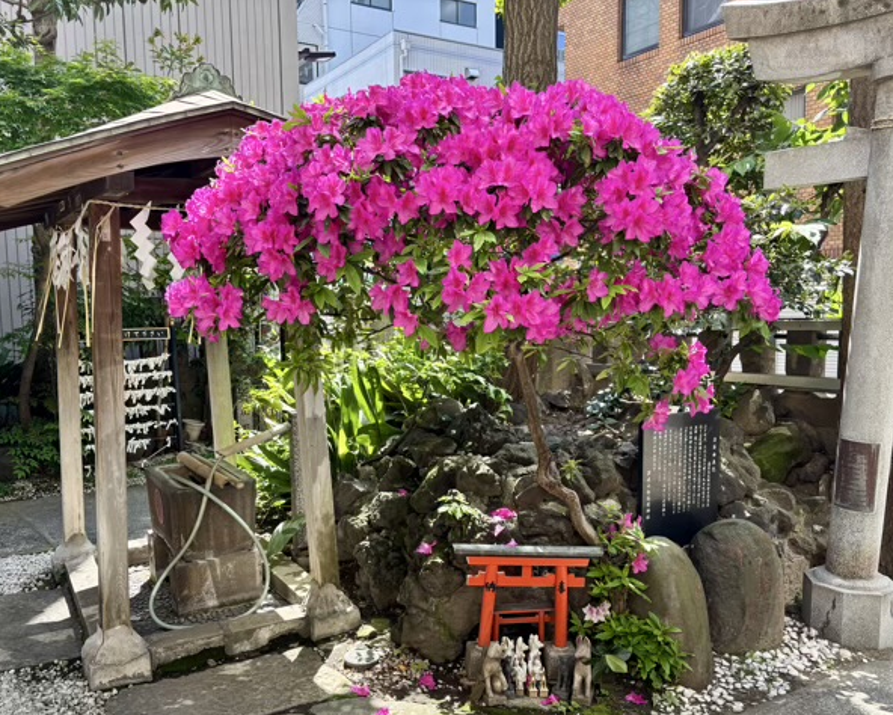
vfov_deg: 48.5
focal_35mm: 30
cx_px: 403
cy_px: 391
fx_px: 793
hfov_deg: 58.6
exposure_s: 1/220
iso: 40
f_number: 1.6
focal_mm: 5.96
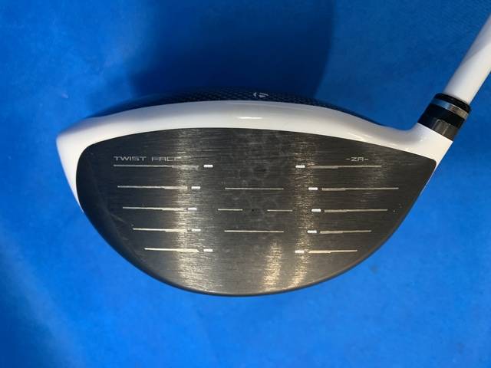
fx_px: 369
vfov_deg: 53.1
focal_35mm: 26
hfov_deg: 67.3
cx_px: 246
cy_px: 184
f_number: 1.8
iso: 125
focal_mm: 4.25
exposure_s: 1/60
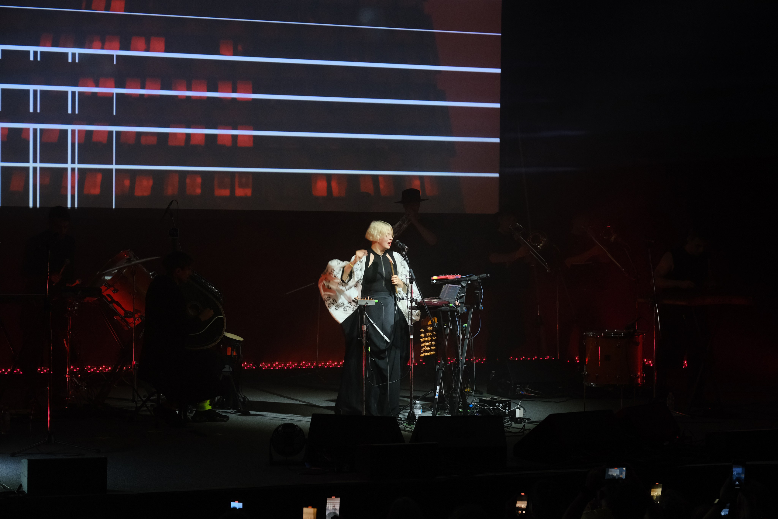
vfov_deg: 16.3
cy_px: 260
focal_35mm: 84
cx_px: 389
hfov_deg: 24.2
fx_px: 1815
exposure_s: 1/100
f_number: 2.5
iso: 1600
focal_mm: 56
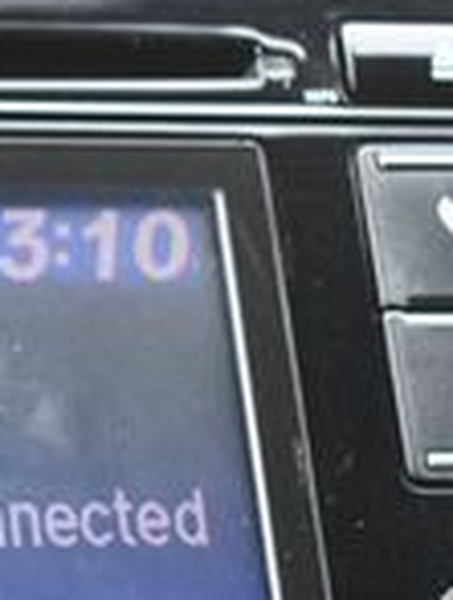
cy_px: 502
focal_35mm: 217
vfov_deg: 9.1
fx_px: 3770
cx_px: -322
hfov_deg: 6.7
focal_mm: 35
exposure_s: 1/125
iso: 1000
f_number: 4.5
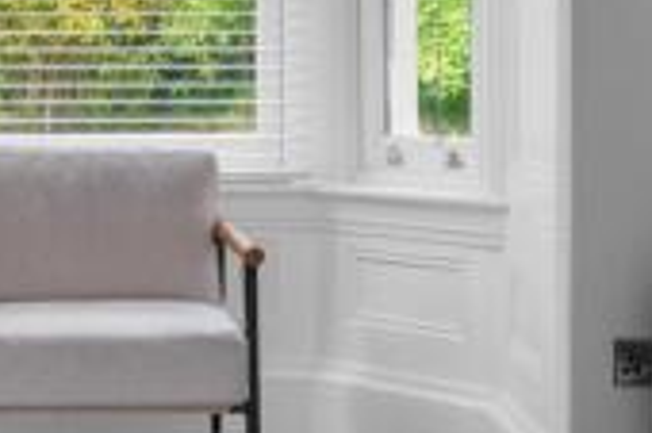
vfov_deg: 13.9
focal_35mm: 98
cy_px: 94
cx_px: 104
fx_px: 1773
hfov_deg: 20.5
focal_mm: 35
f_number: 9
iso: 200
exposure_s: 1/25
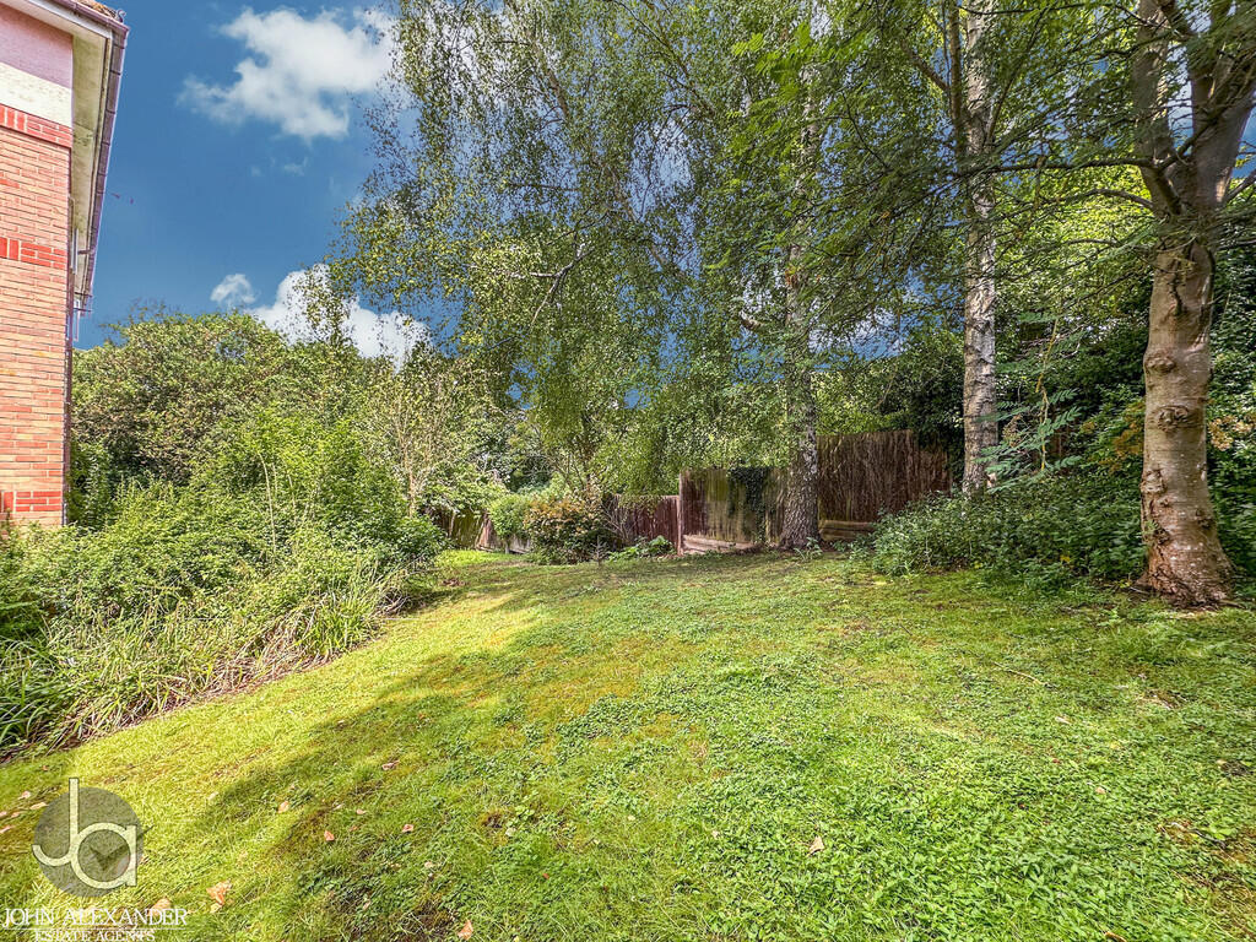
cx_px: 628
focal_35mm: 14
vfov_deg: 85.7
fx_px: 508
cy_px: 471
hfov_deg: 102.1
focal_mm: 2.22
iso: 40
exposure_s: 1/140
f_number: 2.2
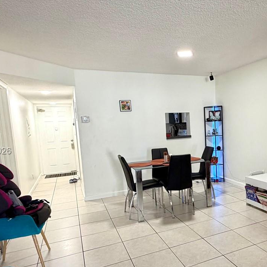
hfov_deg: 55.0
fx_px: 244
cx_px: 196
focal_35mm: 28
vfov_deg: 57.1
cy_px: 151
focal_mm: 2.22
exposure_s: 1/60
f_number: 2.2
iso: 250
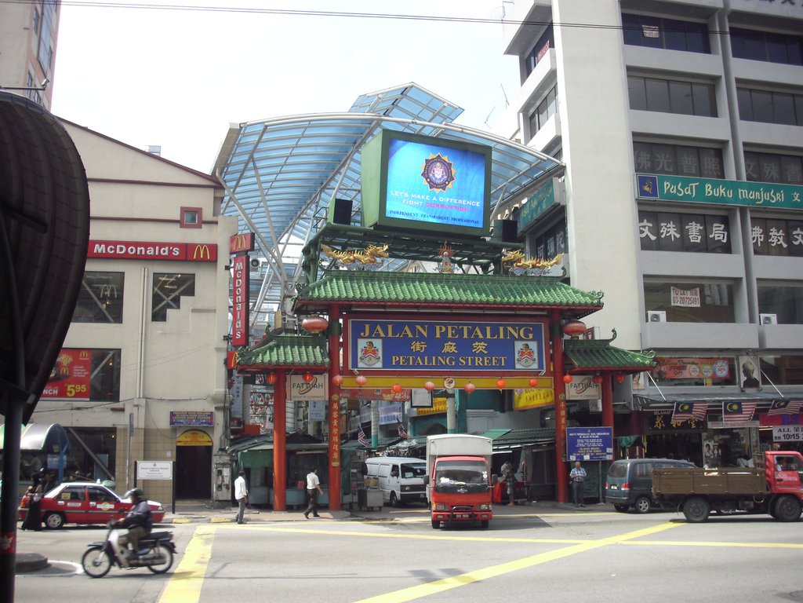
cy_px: 302
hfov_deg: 49.0
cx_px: 402
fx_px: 881
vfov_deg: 37.7
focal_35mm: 38
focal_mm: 6.2
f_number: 8
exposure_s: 1/125
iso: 100
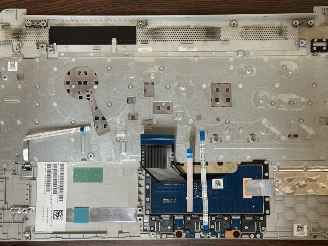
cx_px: 172
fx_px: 530
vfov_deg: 26.1
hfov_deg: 34.4
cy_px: 132
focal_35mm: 56
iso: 250
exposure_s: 1/50
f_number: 1.78
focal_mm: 6.86
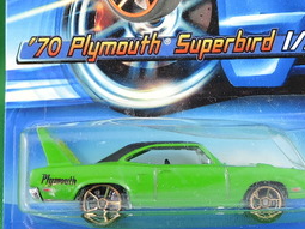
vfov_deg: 16.0
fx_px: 801
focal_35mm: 91
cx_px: 198
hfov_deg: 21.5
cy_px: 10
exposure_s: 1/30
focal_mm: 5.4
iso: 125
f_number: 3.5
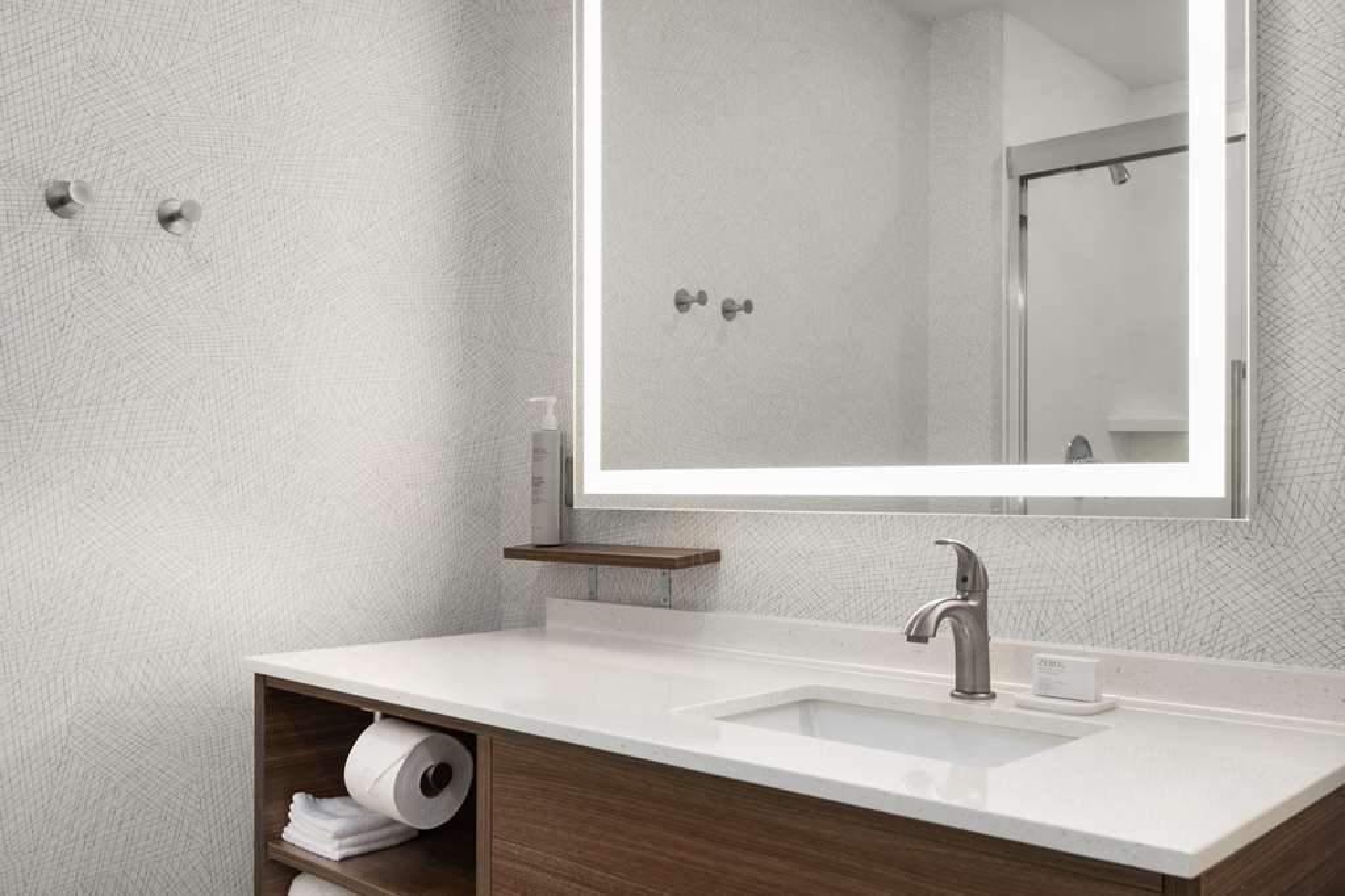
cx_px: 672
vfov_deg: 42.3
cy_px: 448
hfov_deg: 60.3
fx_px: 1158
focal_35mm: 31
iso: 160
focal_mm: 31
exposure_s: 1/1.67
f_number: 9
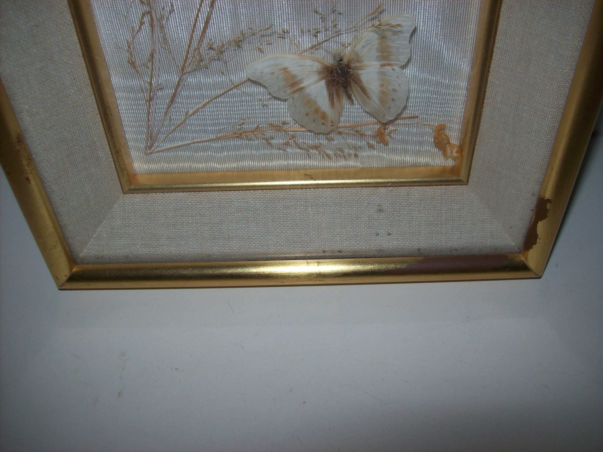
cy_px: 226
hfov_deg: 51.4
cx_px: 302
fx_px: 627
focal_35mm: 36
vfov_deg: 39.6
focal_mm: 6
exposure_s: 1/64
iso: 80
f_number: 2.7
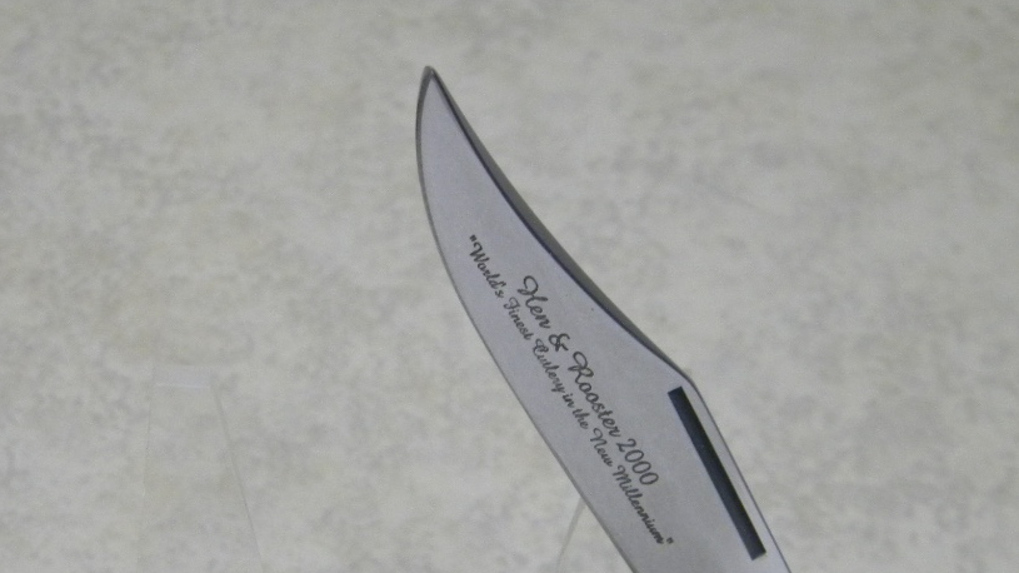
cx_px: 420
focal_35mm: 111
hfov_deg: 19.3
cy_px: 465
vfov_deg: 10.9
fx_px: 2999
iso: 400
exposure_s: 1/37
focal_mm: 15.1
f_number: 4.5
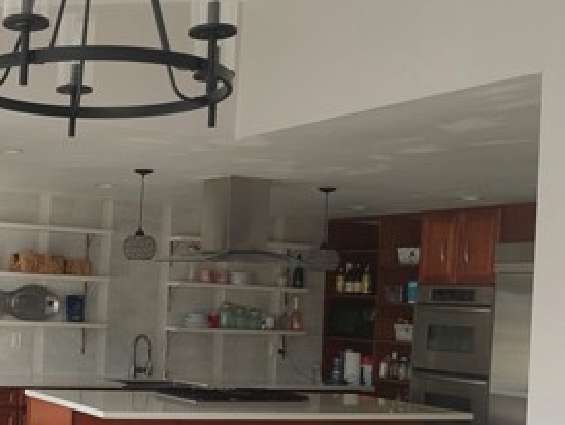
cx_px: -43
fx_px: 915
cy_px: 299
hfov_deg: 30.9
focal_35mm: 56
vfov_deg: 25.9
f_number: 1.8
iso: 40
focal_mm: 5.23
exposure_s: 1/120
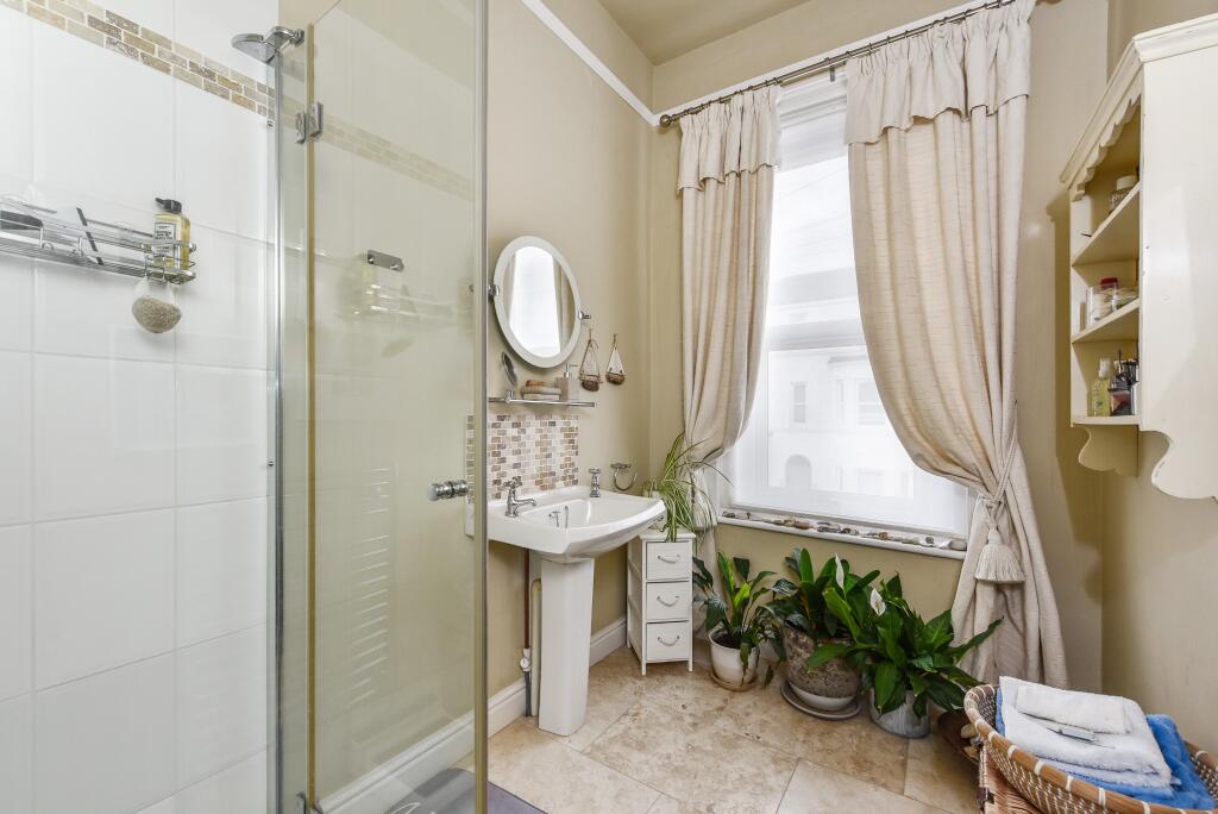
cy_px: 407
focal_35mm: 14
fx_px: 474
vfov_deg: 81.3
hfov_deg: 104.2
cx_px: 609
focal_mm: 14
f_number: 8
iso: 400
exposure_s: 1/25
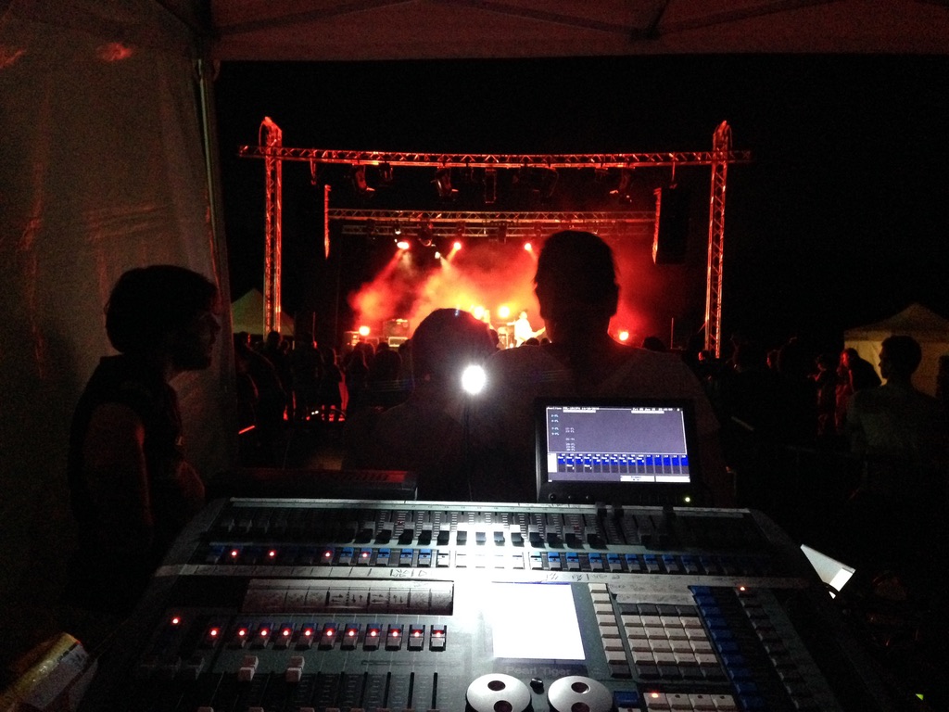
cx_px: 474
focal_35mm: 33
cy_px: 356
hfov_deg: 55.4
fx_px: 905
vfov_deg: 42.9
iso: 800
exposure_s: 1/15
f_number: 2.4
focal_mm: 4.12
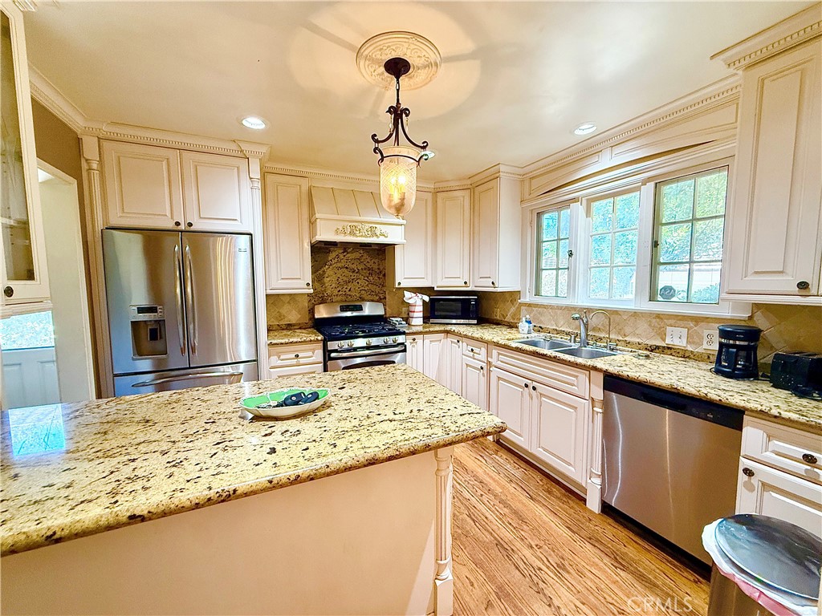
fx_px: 332
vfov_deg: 85.7
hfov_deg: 102.1
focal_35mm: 14
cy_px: 308
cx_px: 411
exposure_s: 1/120
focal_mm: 2.22
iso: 400
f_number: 2.2
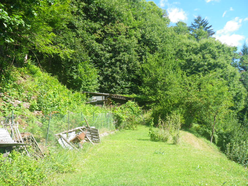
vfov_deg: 40.7
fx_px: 251
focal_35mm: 35
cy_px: 93
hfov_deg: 52.6
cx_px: 124
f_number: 3.8
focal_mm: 6.2
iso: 80
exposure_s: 1/250
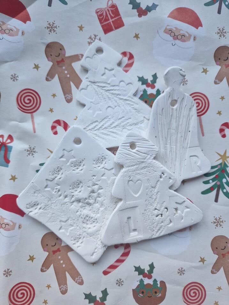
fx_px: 203
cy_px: 152
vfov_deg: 73.9
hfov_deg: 58.9
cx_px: 114
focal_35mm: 23
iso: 50
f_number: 1.8
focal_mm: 5.4
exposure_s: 1/180
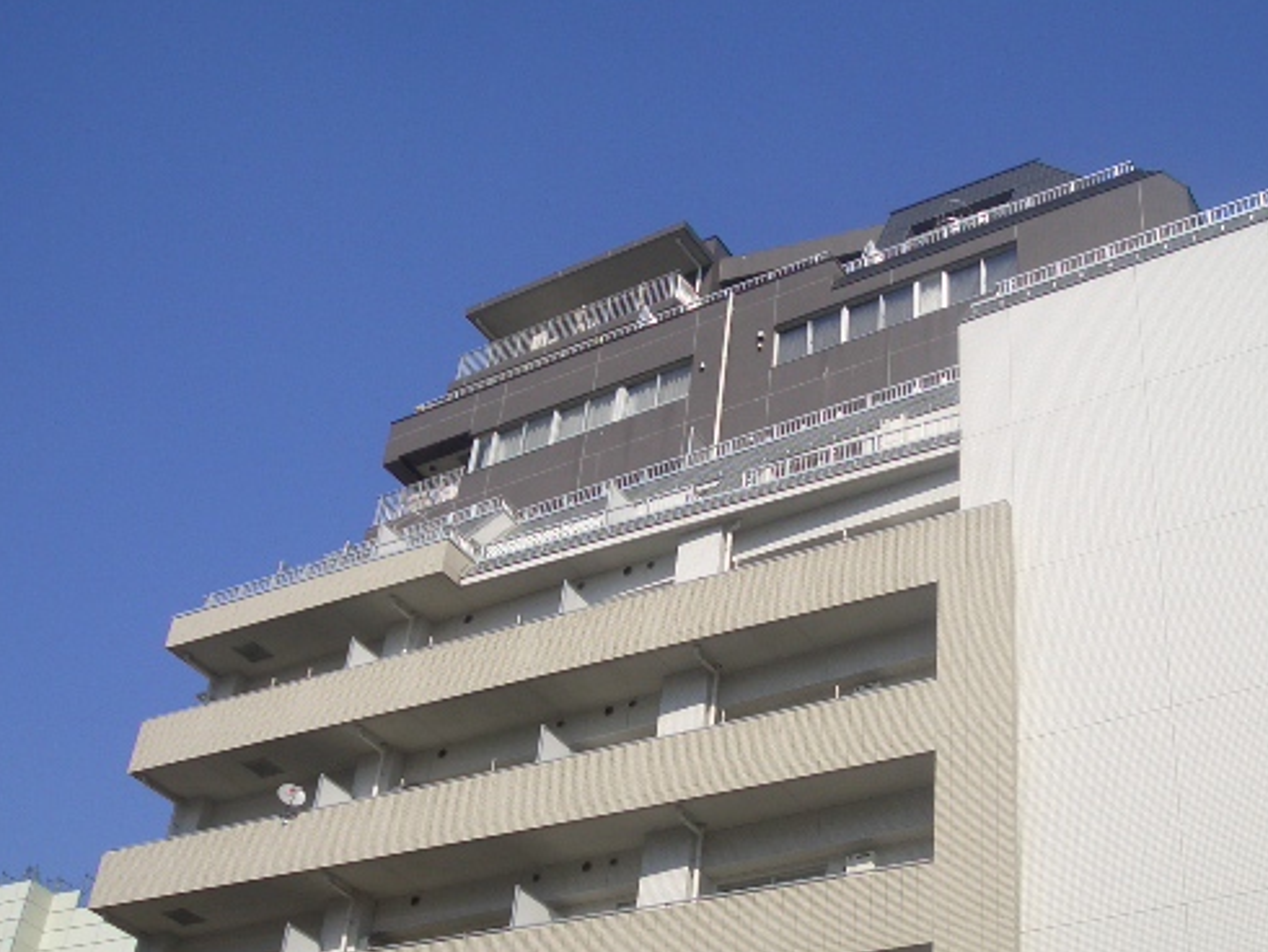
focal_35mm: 47
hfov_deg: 40.4
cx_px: 675
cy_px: 551
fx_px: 1722
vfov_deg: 30.9
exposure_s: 1/800
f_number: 4
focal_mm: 4.8
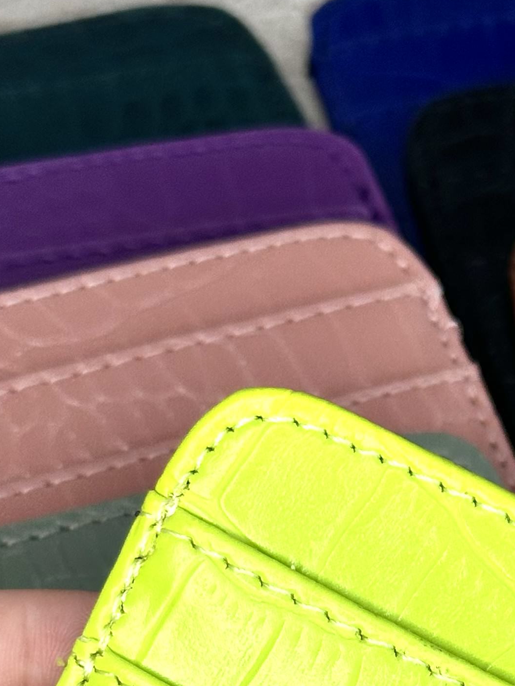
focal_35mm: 138
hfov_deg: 10.7
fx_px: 2737
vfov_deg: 13.8
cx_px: 485
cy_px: 886
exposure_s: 1/100
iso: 80
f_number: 1.78
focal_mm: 6.86
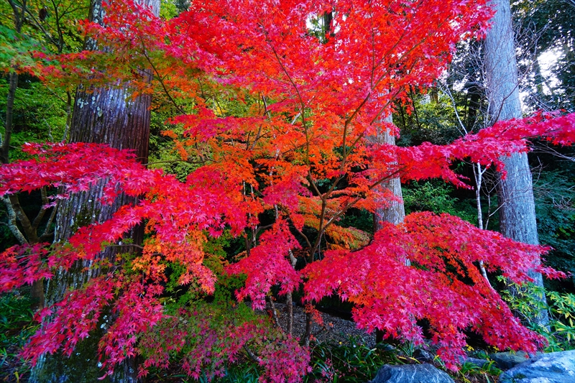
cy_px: 192
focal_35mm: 15
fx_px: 240
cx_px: 288
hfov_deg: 100.4
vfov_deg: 77.3
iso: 160
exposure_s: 1/30
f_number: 4
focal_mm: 10
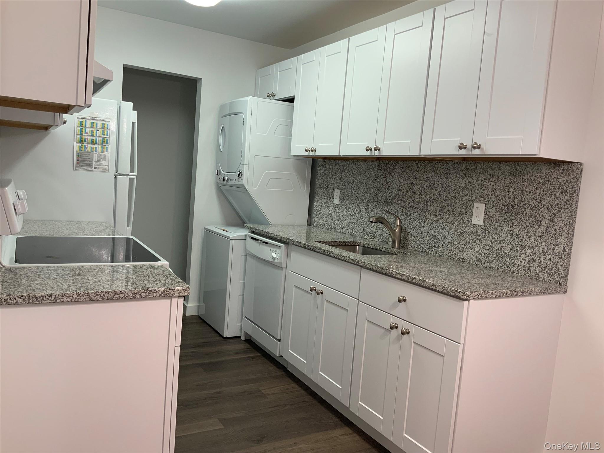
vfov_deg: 48.2
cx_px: 302
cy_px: 226
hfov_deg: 61.7
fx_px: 506
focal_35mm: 29
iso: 50
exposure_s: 1/60
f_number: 1.8
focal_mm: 3
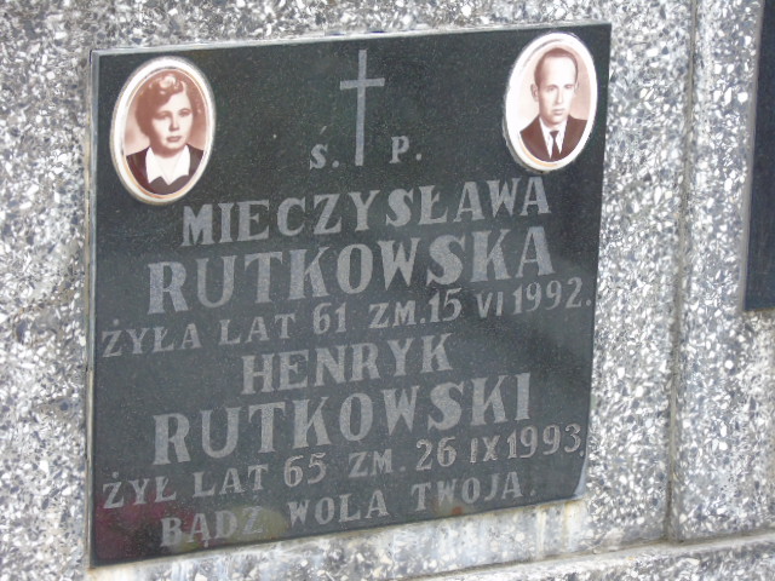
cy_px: 290
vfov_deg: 10.4
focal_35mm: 142
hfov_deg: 13.9
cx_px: 388
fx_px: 3179
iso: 400
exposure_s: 1/125
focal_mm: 25
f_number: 4.7
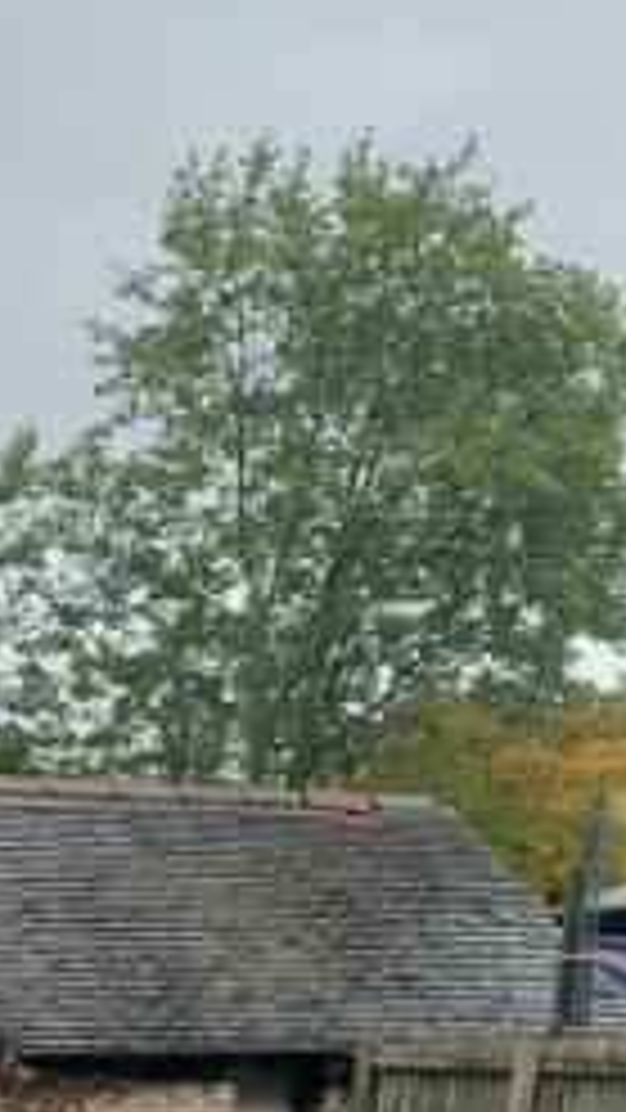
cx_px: 1860
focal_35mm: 113
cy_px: 198
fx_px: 3333
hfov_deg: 8.8
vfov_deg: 18.7
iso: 40
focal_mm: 5.23
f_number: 1.8
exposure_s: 1/454
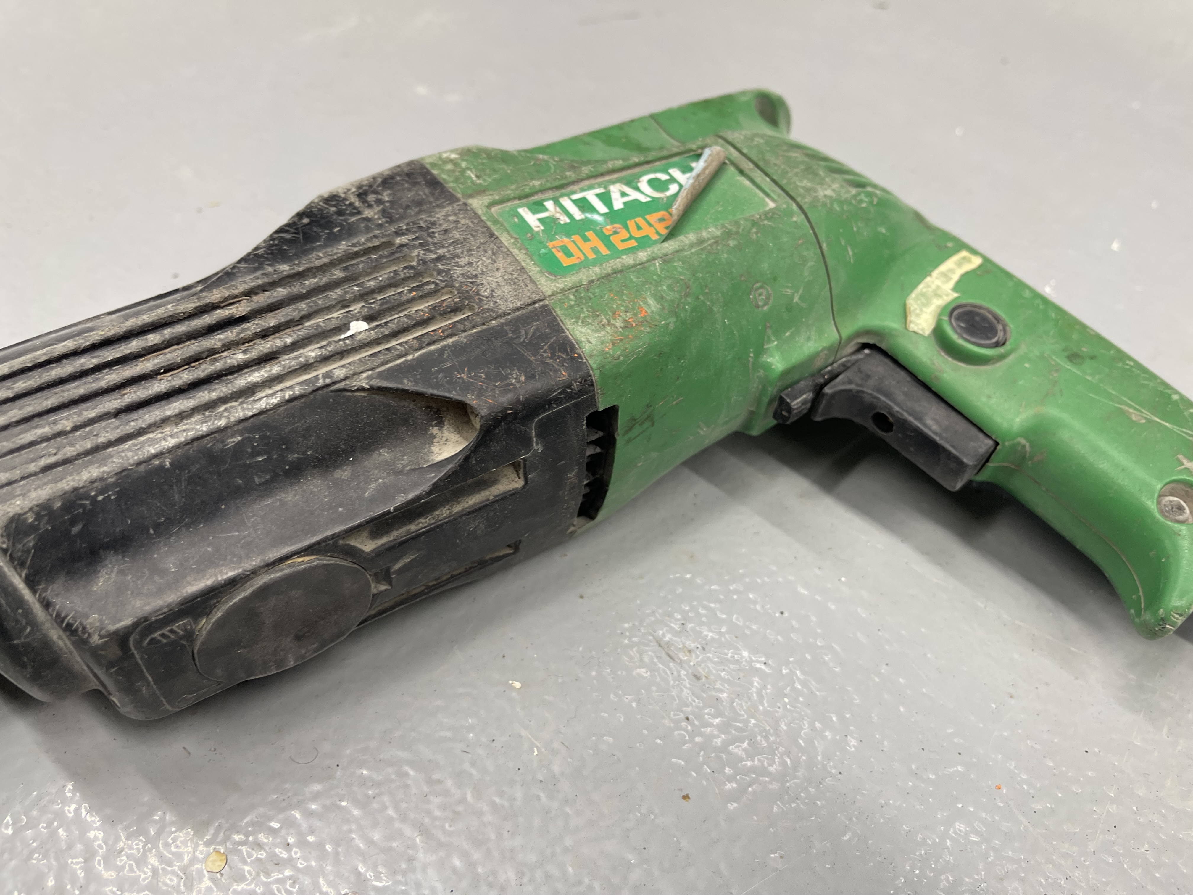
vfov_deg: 54.9
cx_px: 596
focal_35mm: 25
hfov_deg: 69.4
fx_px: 862
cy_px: 448
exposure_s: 1/100
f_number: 1.6
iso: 125
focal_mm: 5.1
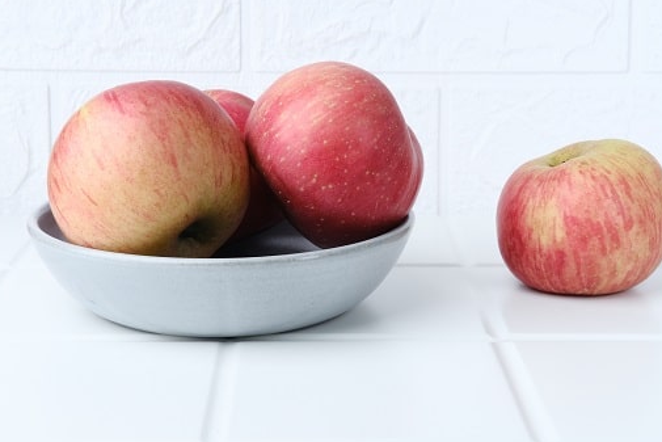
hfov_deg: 31.9
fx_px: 1159
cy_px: 185
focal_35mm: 63
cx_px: 340
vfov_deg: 21.6
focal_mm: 35
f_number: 14
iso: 400
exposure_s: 1/180
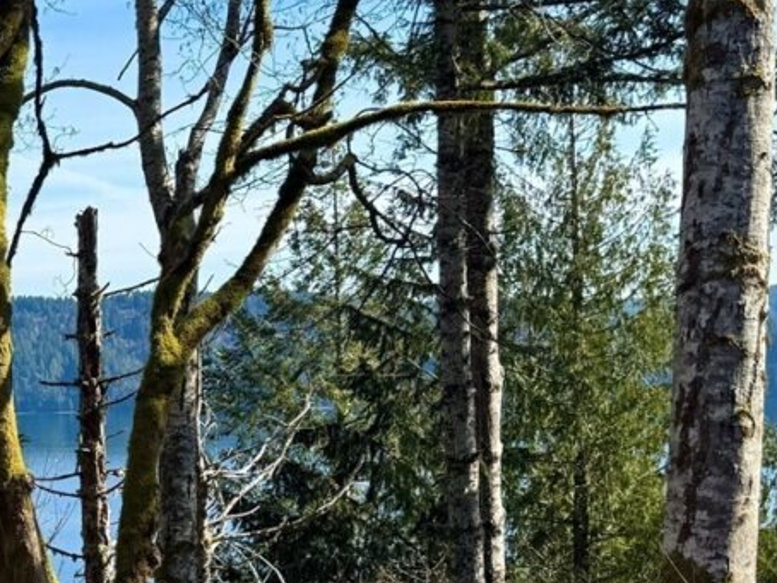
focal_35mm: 74
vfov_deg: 19.8
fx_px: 1662
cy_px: 402
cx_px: -240
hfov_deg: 23.3
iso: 80
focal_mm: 6.76
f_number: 1.78
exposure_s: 1/2053
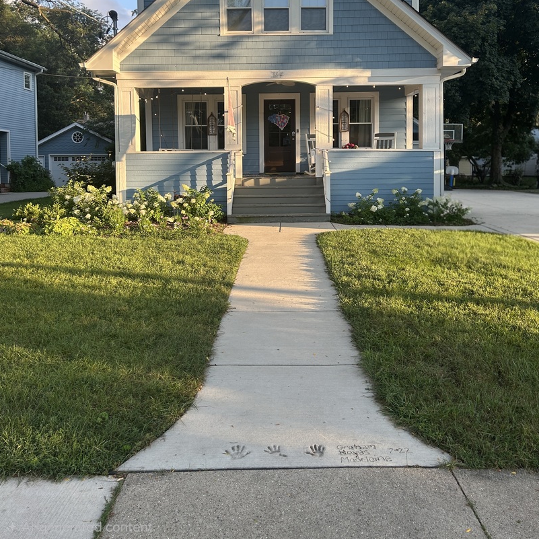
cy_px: 178
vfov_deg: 51.5
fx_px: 546
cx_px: 268
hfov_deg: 52.5
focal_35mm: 31
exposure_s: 1/588
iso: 50
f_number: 1.5
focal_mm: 5.7
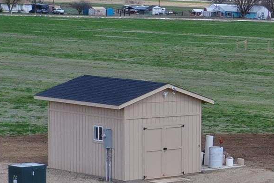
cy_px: 138
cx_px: 572
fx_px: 1119
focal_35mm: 147
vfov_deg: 9.3
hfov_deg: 12.2
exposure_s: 1/80
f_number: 3.5
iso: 100
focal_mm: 10.26
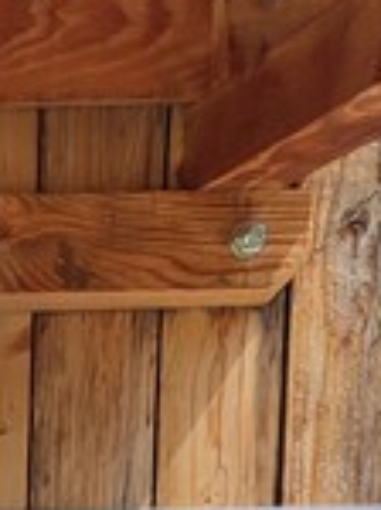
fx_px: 2266
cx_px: -585
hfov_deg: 8.6
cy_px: 1367
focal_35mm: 154
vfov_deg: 10.4
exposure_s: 1/521
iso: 50
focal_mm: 5.89
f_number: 1.89
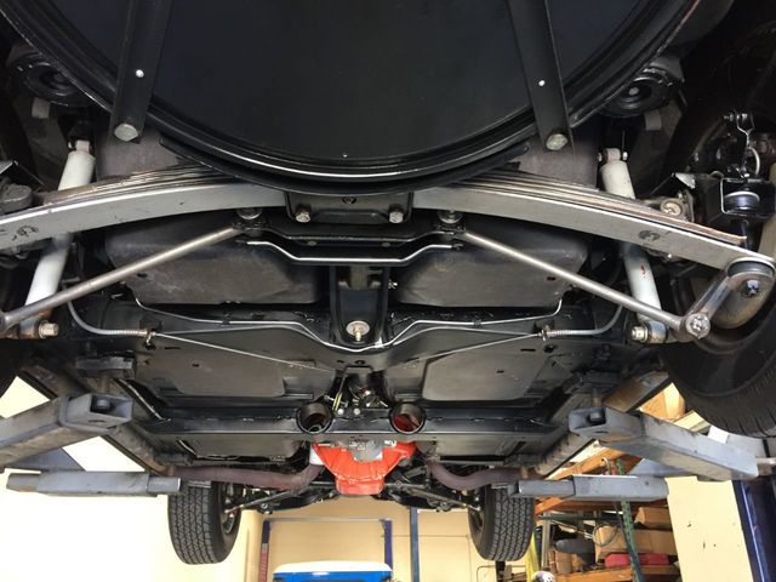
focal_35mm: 29
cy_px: 291
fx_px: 650
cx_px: 388
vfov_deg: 48.2
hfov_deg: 61.7
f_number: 2.2
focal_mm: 4.15
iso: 125
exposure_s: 1/30
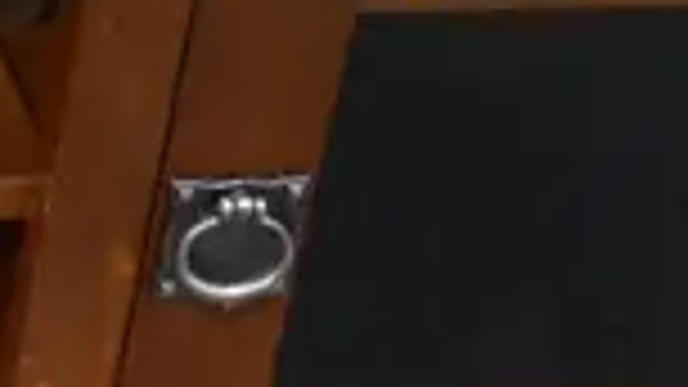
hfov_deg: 9.8
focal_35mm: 204
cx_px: -706
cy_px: 441
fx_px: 3721
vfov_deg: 5.9
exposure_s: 1/60
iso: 1250
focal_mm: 14
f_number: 5.6
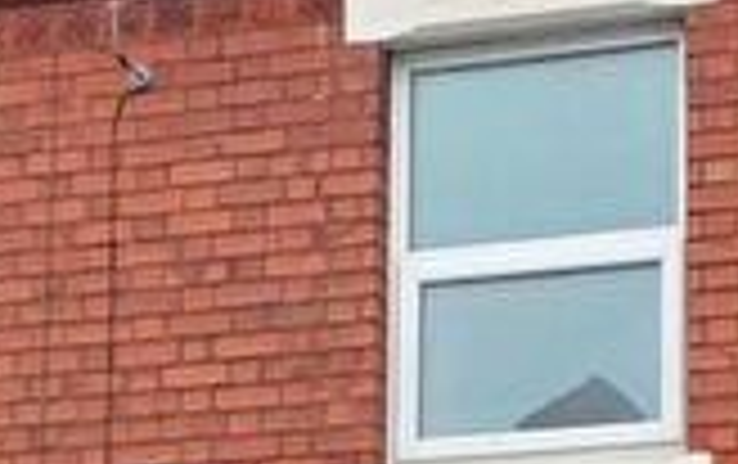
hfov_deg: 15.7
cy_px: 732
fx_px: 2638
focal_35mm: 131
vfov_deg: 9.7
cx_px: 680
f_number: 2.2
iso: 200
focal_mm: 4.15
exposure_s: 1/33
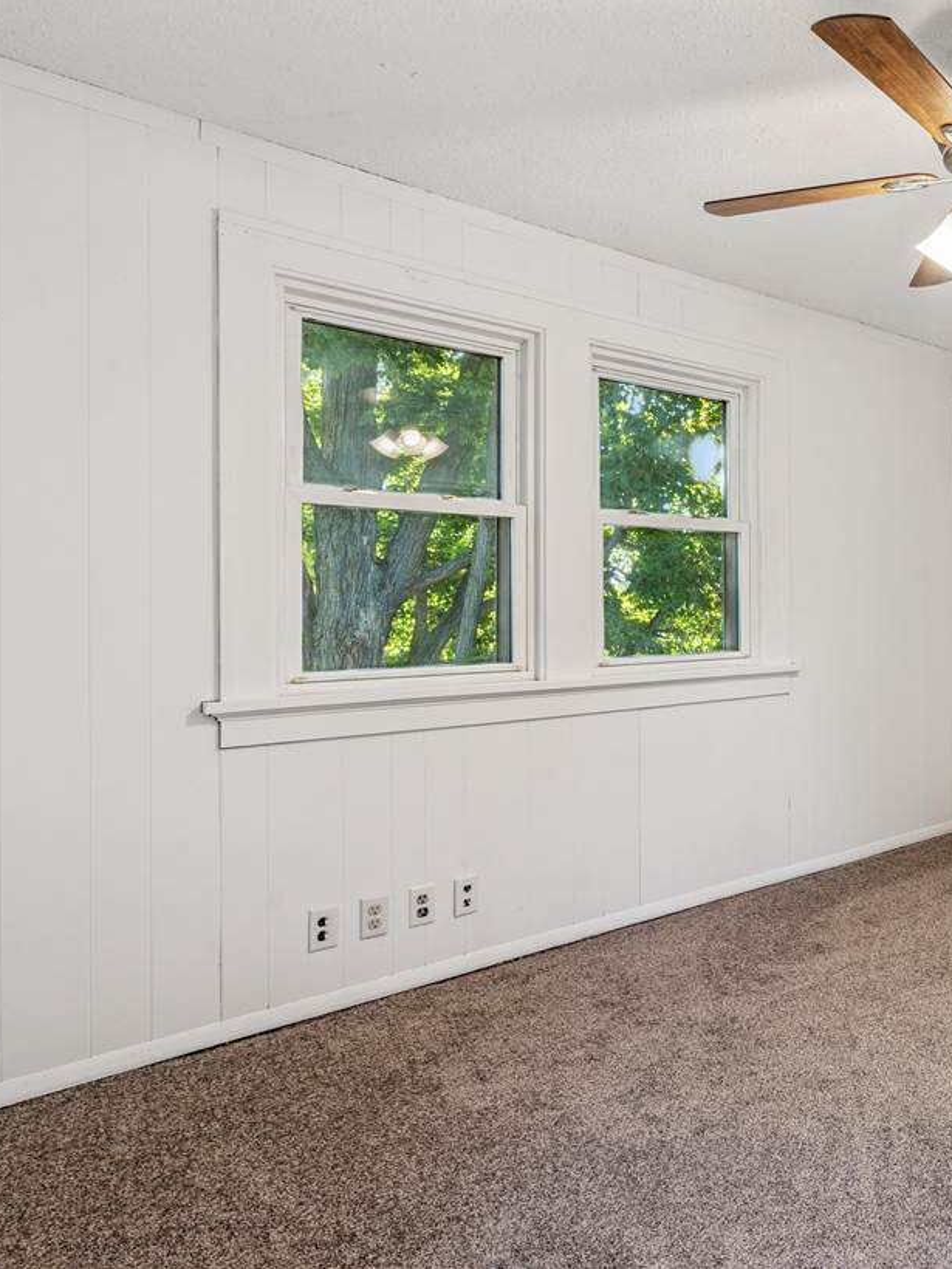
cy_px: 611
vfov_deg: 71.6
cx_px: 870
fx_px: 880
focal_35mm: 24
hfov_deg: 50.0
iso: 400
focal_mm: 16
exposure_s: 1/5
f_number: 10
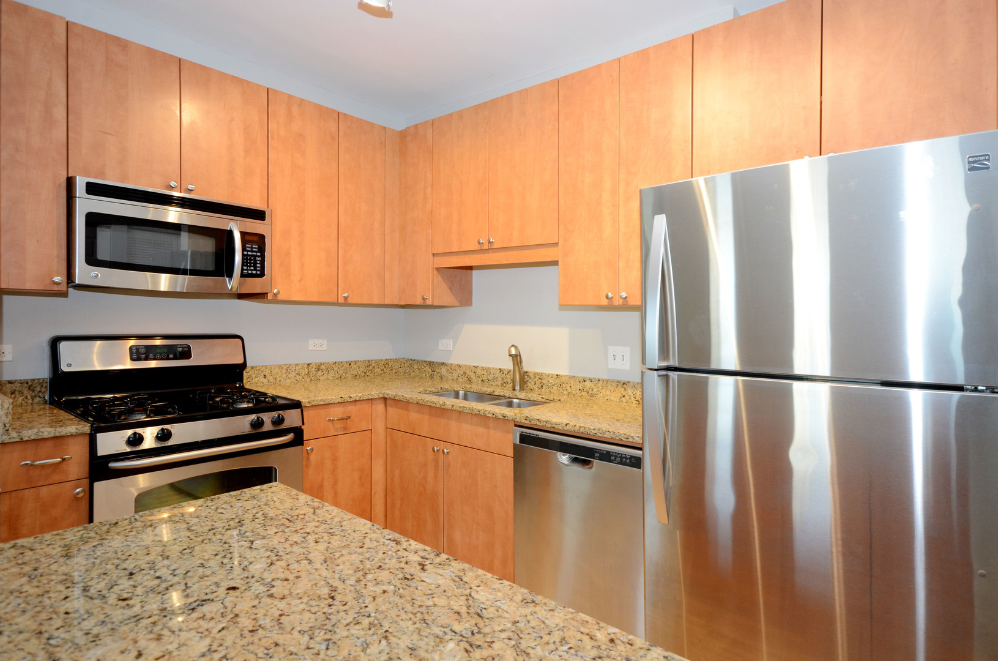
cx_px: 499
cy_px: 330
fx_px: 539
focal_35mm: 20
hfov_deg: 85.5
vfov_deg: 63.0
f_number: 6.3
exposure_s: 1/25
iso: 800
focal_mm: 13
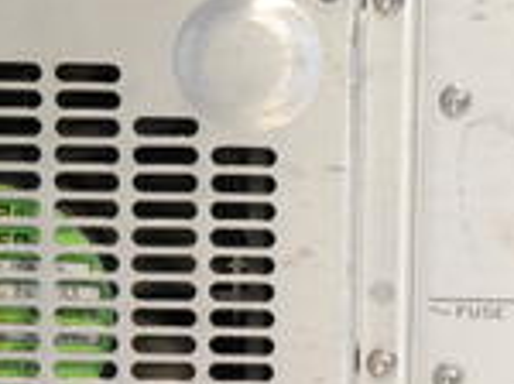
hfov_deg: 4.8
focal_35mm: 412
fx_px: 6108
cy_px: 233
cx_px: -147
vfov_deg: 3.6
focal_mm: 77
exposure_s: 1/2.5
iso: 400
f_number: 14
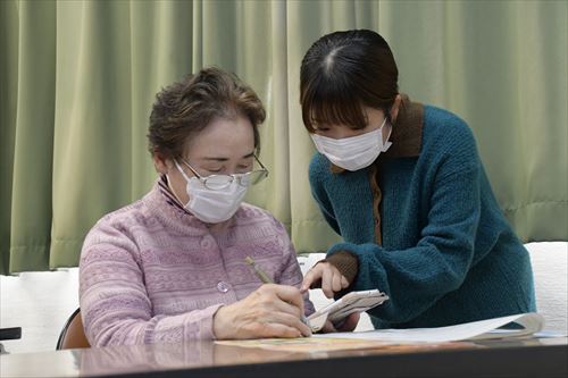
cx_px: 284
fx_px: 828
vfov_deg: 25.7
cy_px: 189
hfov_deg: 37.9
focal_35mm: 52
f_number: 5
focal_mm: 35
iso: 2500
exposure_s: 1/100
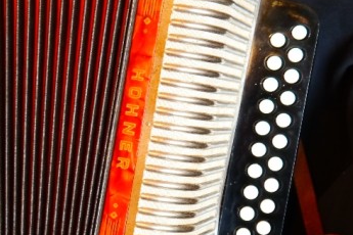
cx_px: 80
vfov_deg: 17.3
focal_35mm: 79
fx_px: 775
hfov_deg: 25.3
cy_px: 132
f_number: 4.3
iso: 800
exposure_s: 1/15
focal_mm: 21
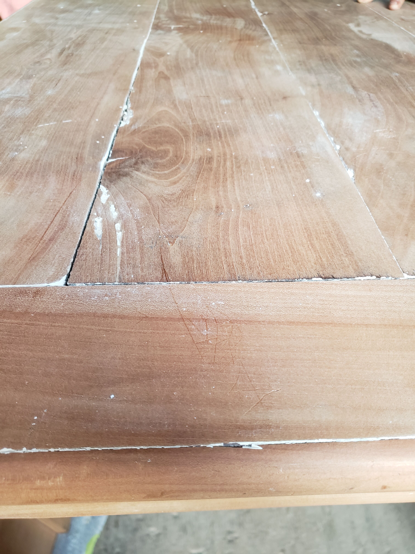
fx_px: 416
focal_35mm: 26
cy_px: 277
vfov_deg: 67.3
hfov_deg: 53.1
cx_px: 208
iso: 250
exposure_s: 1/29
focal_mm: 4.3
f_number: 1.5
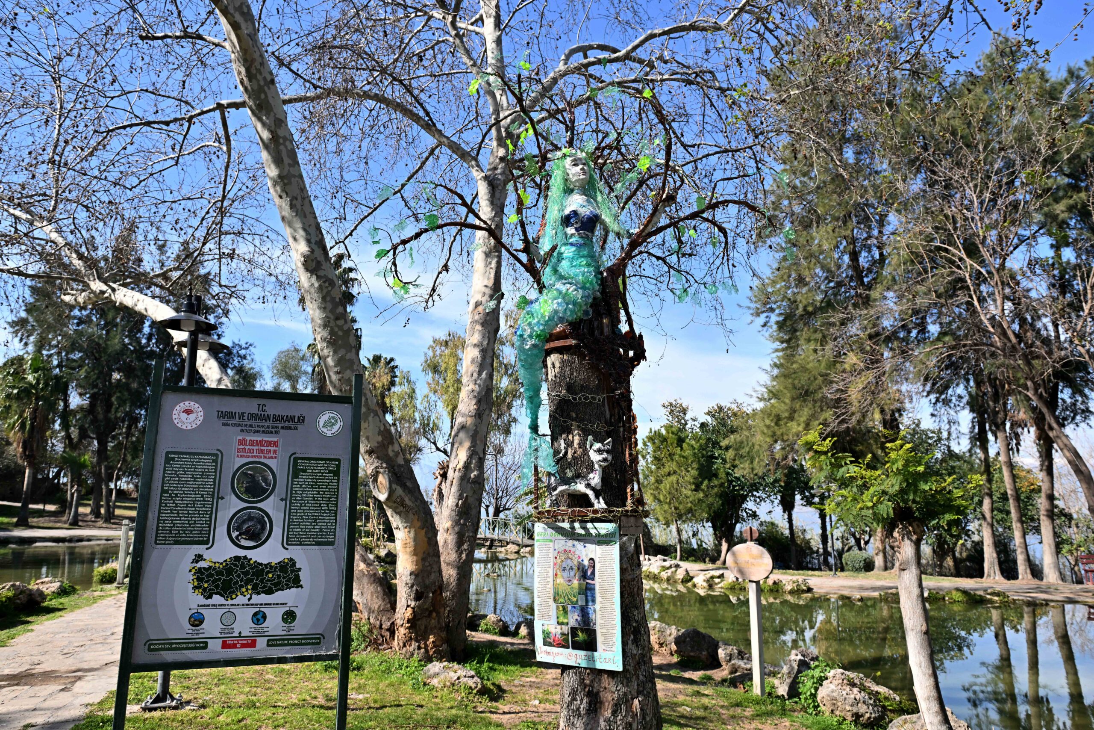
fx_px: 729
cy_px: 365
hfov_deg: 73.7
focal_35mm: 24
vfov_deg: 53.1
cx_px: 547
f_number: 6.3
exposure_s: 1/640
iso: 200
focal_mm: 24
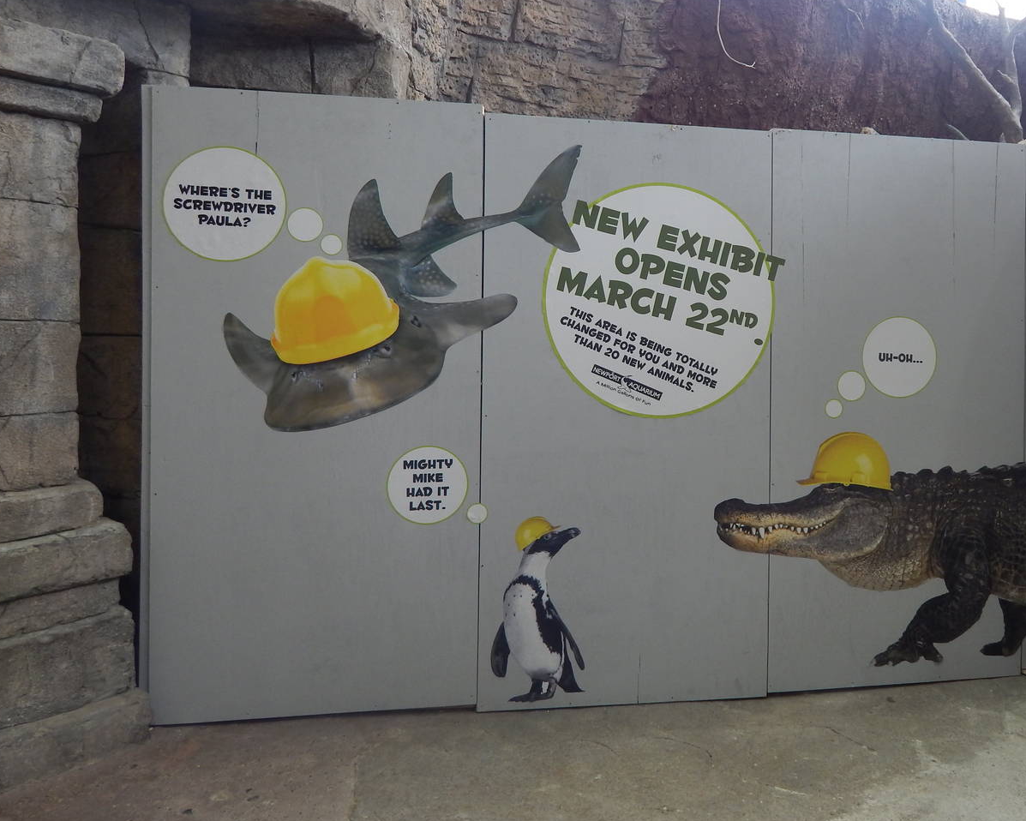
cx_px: 673
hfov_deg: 57.6
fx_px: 911
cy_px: 338
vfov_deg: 48.3
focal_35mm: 30
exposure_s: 1/50
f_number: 3
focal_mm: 4
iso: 125
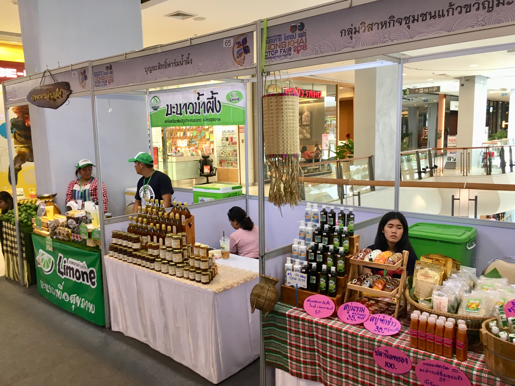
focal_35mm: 29
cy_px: 193
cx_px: 258
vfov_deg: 48.2
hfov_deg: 61.7
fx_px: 431
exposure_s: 1/33
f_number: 2.2
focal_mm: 4.15
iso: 80
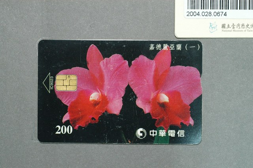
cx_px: 126
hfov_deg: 22.6
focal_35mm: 90
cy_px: 84
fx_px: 632
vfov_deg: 15.1
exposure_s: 1/15
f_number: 6.3
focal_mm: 60
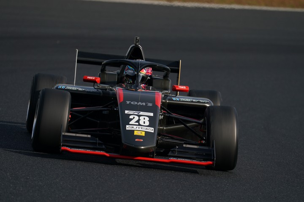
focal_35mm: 565
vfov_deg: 2.4
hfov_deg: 3.6
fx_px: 4771
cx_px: 152
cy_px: 101
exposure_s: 1/800
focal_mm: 565
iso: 200
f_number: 8
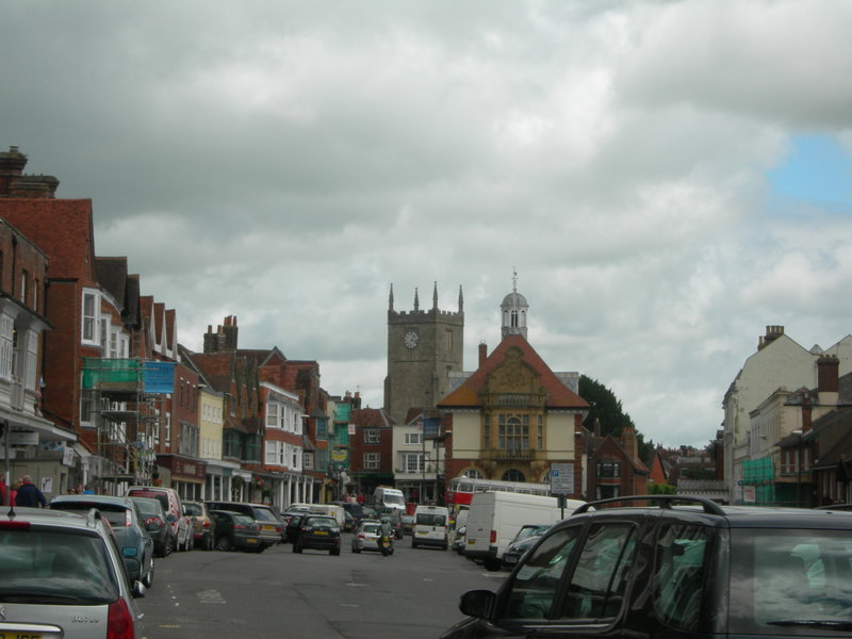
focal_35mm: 113
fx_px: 2781
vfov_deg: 13.1
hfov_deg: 17.4
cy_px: 320
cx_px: 426
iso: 50
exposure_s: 1/222
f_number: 8.2
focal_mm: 23.4
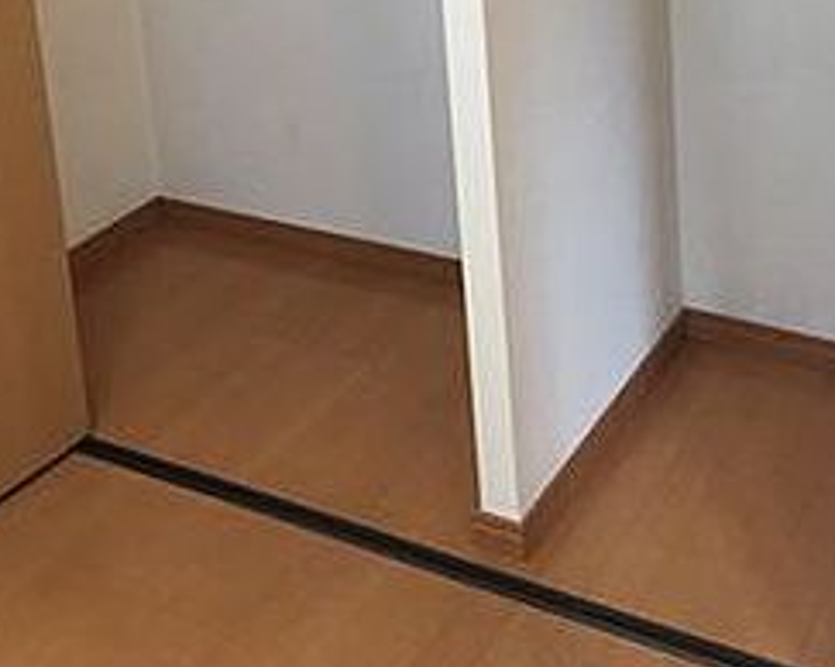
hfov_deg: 33.6
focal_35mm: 56
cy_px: -124
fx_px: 1383
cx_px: 457
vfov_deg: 24.6
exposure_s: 1/30
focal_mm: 4.15
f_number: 2.2
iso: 100
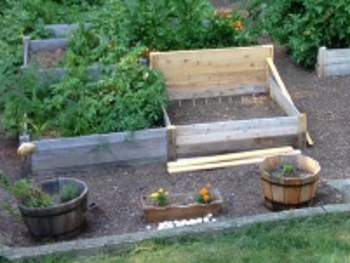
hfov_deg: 20.0
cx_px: 326
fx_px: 971
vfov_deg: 15.3
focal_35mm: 96
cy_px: 37
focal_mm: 4.28
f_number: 2.4
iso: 64
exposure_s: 1/120
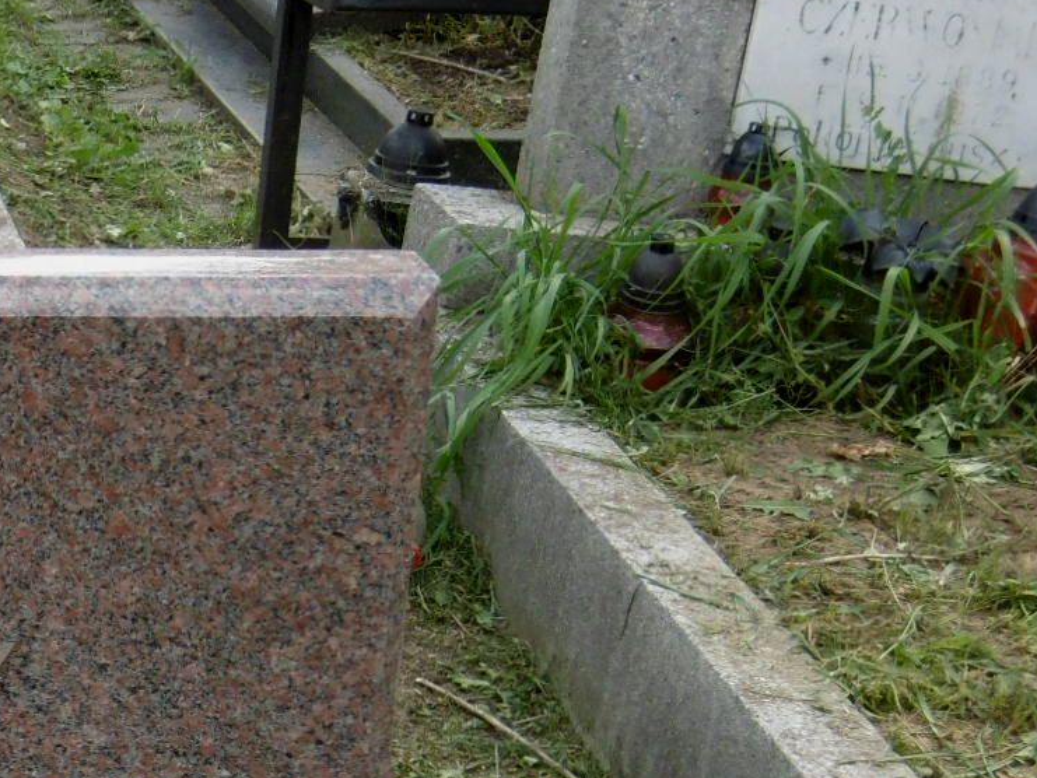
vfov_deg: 10.4
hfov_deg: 13.5
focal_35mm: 141
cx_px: -294
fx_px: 4225
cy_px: 907
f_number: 4
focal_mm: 9.2
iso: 100
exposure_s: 1/100
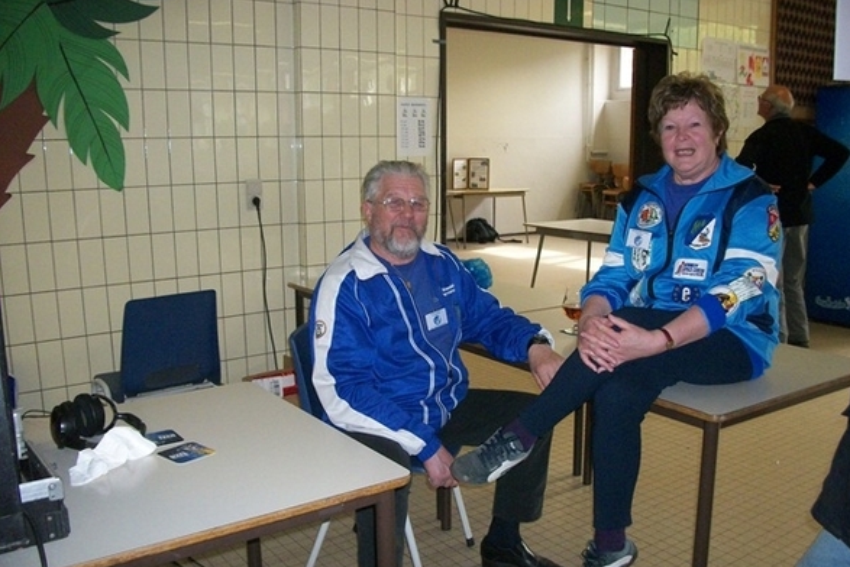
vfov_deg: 38.9
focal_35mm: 34
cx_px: 433
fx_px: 803
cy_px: 317
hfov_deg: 55.8
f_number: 2.9
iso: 320
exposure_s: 1/60
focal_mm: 5.7
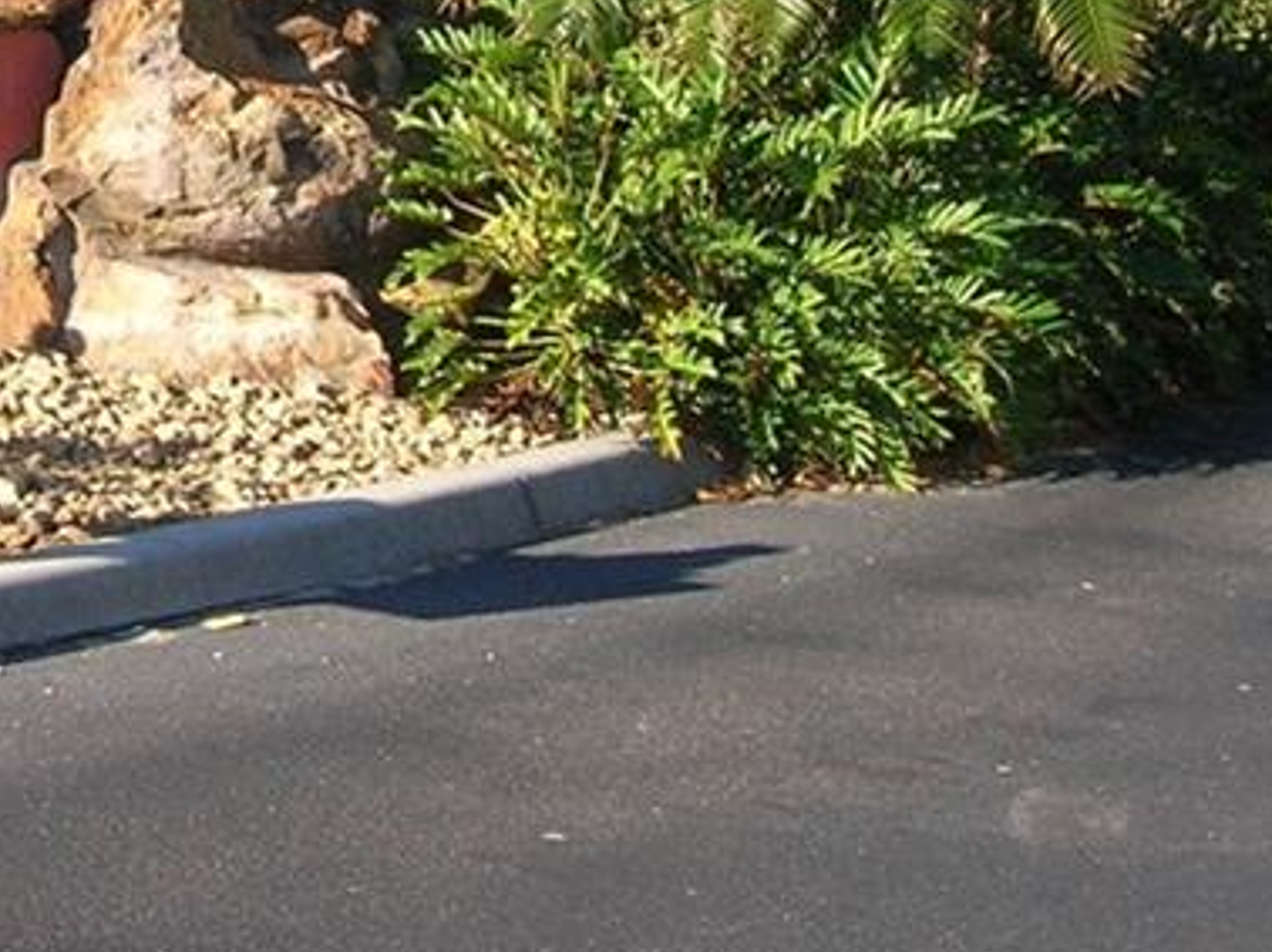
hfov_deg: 20.4
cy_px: -106
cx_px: -111
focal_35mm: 92
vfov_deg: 15.6
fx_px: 3378
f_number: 4.9
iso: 50
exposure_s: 1/178
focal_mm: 5.7
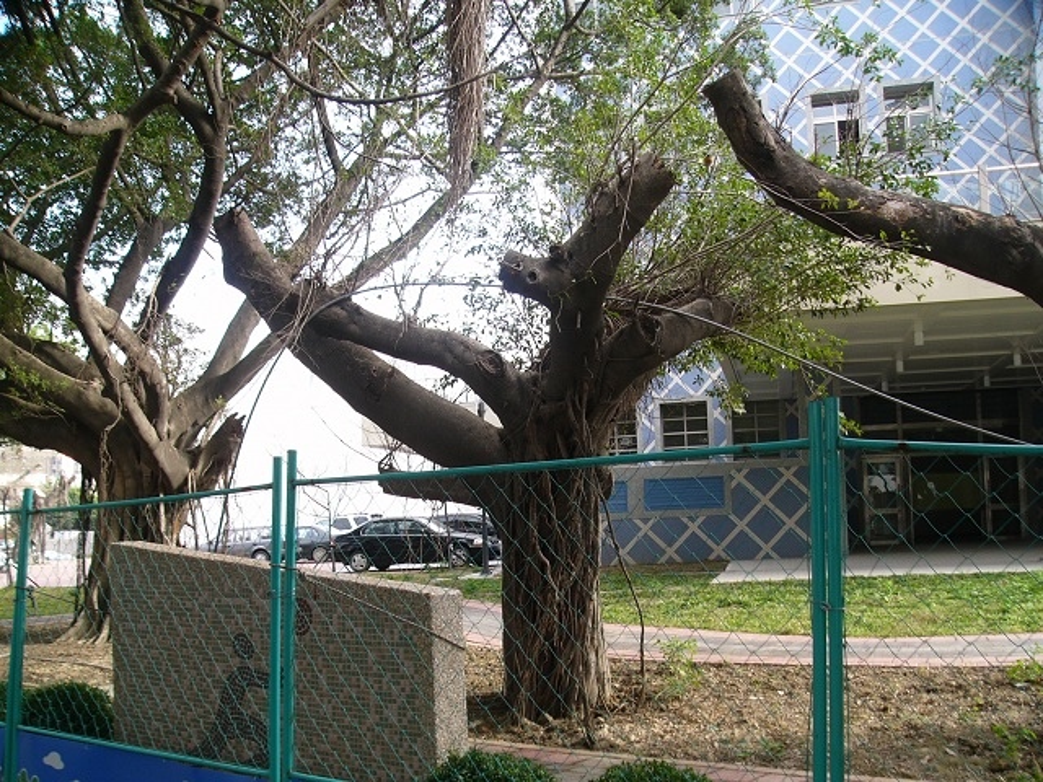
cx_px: 522
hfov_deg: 50.1
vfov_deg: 38.7
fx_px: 1115
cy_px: 391
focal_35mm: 37
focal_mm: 6.2
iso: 50
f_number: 3.3
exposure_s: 1/80
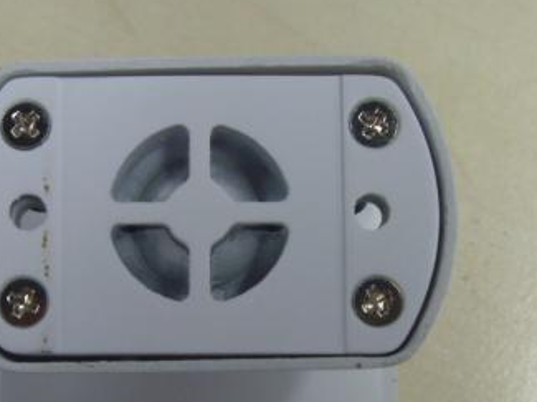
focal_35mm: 69
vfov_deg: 21.0
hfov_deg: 28.0
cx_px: 187
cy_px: 334
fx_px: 1069
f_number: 3.5
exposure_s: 1/30
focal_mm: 6.3
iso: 200
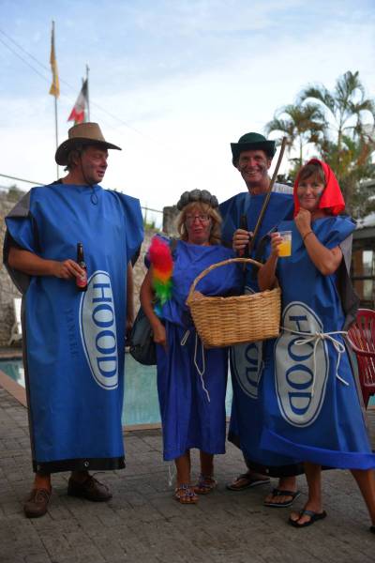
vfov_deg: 41.1
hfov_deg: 28.1
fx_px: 750
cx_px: 188
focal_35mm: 48
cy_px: 282
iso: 450
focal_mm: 48
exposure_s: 1/50
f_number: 2.8
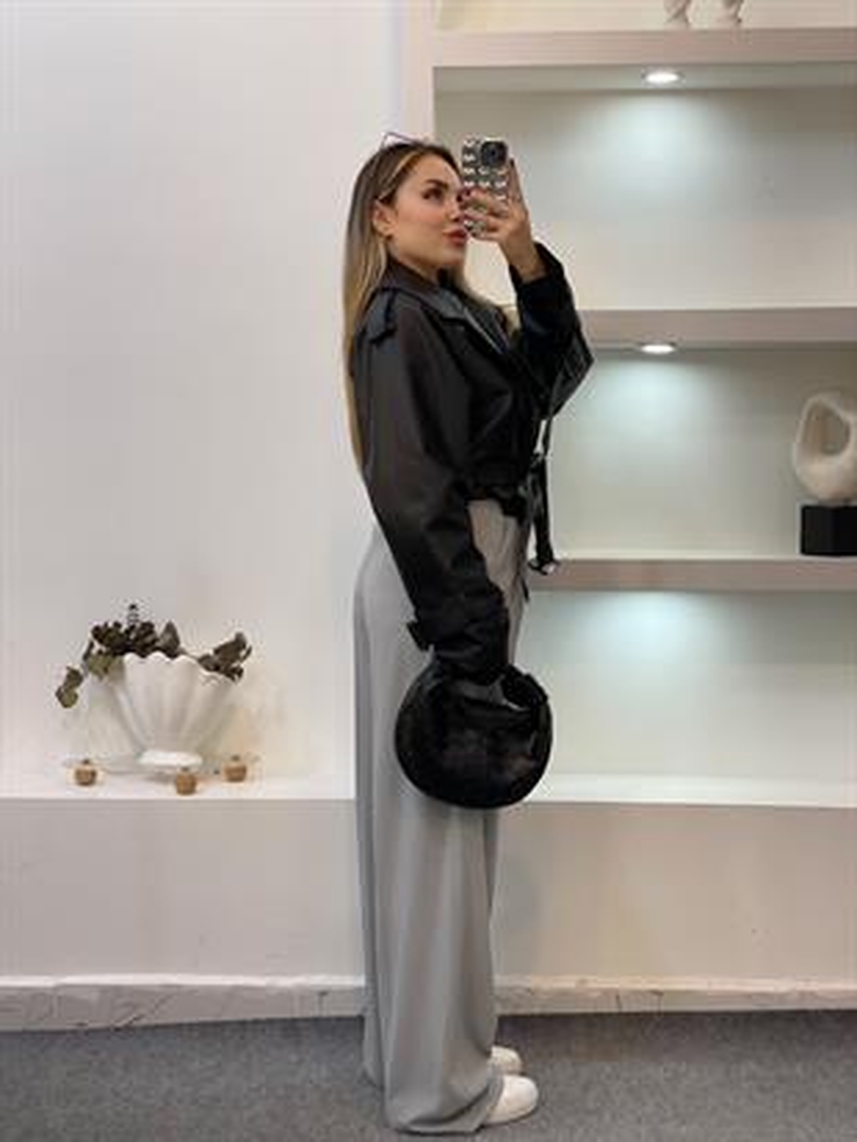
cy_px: 571
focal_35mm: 52
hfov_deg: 28.0
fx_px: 1716
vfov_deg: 36.8
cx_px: 428
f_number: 2
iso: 80
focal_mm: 6
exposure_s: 1/100
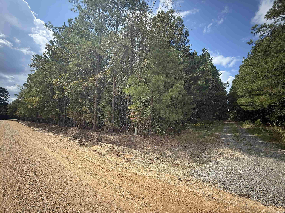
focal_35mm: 14
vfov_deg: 85.7
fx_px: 115
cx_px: 142
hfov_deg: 102.1
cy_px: 106
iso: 64
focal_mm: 2.22
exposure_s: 1/590
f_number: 2.2
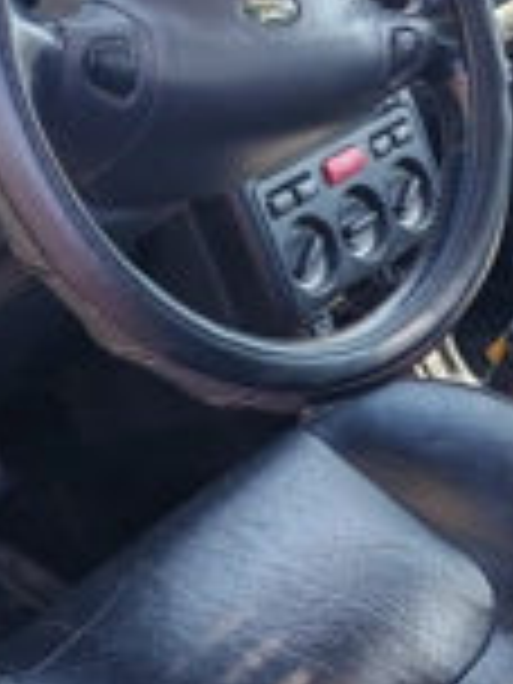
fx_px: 1403
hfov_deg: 20.7
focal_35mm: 71
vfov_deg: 27.4
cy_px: 338
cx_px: 180
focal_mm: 5.52
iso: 50
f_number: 1.95
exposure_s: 1/230
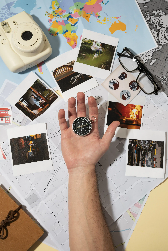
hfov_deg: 31.2
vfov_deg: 45.4
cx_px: 84
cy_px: 126
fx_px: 301
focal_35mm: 43
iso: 160
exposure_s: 1/125
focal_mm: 43
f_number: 8
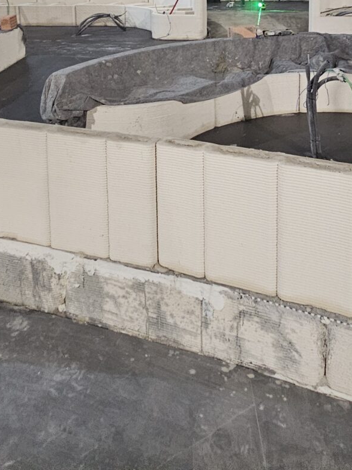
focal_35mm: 34
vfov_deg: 46.3
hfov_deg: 41.6
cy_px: 12
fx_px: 461
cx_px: 214
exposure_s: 1/33.3
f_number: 2.2
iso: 640
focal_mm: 2.2
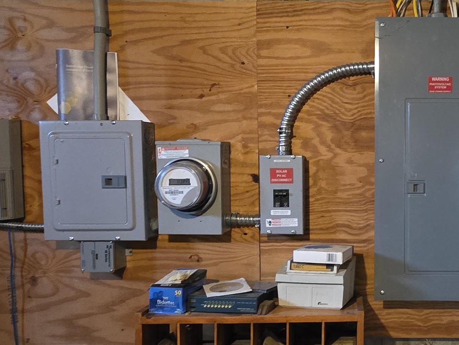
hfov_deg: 45.9
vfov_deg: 38.7
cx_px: 402
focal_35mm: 37
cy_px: 187
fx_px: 491
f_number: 1.9
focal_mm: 2.2
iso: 1000
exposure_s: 1/40
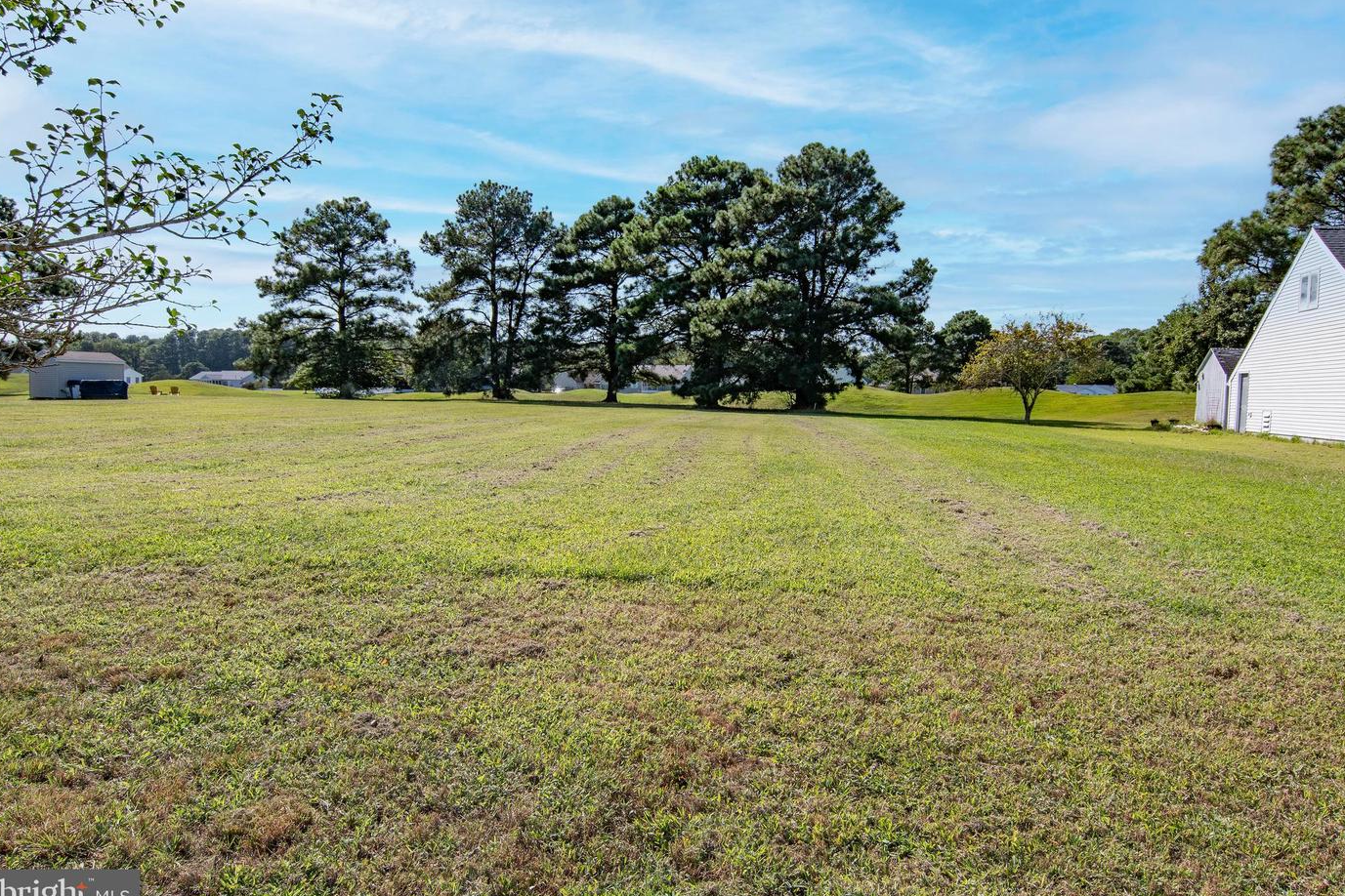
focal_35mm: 23
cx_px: 691
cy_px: 451
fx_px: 859
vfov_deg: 55.1
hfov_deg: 76.1
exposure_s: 1/400
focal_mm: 15
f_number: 13
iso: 200
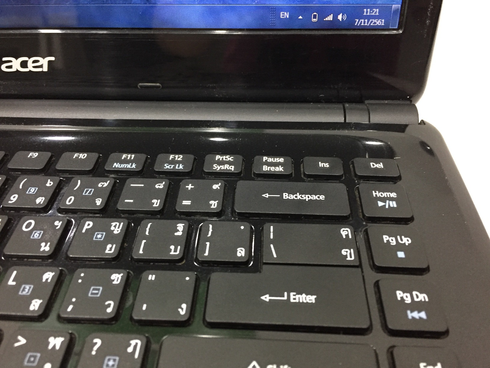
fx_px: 411
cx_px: 245
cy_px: 184
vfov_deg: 48.2
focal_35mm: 29
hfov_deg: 61.7
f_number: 2.2
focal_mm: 4.15
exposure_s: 1/17
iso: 250
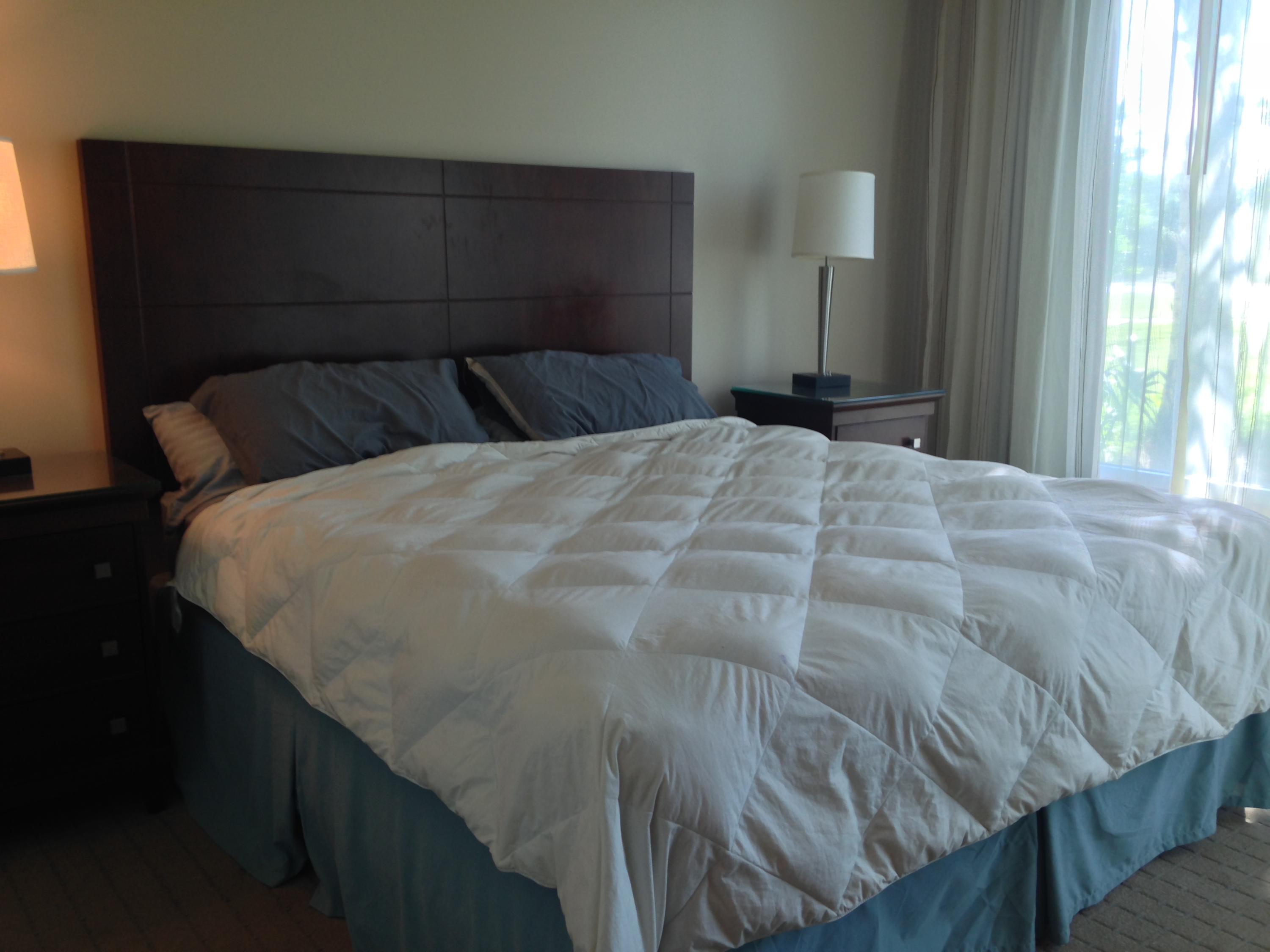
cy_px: 476
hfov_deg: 55.4
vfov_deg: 42.9
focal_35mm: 33
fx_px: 1211
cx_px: 635
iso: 50
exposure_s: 1/20
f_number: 2.4
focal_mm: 4.12
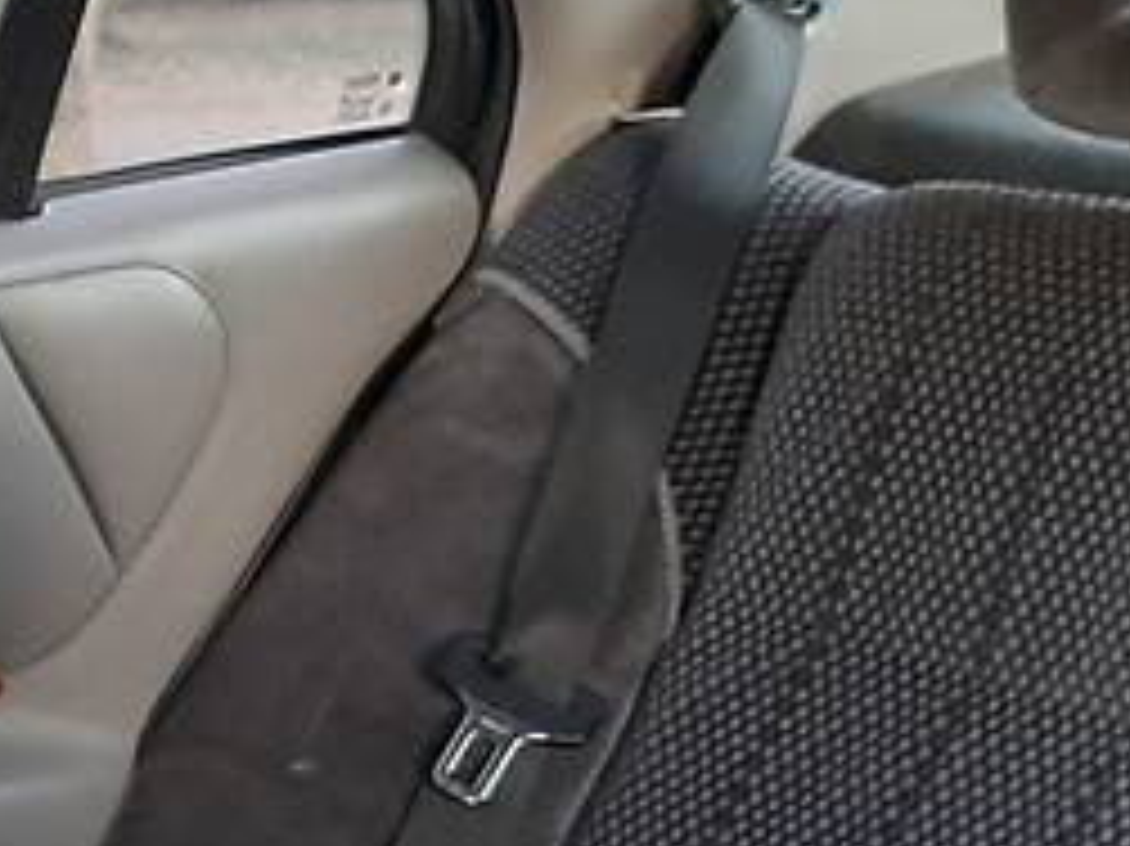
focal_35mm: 86
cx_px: -599
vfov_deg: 17.1
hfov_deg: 19.6
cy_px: 500
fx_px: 2806
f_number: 1.7
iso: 200
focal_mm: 3.9
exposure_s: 1/33
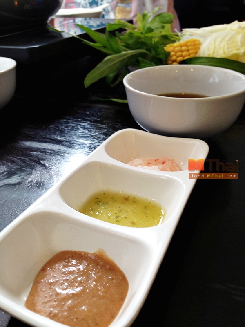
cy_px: 164
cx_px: 122
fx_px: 311
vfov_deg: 55.4
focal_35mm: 33
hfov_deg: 42.9
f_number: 2.4
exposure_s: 1/20
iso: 50
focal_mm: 4.12
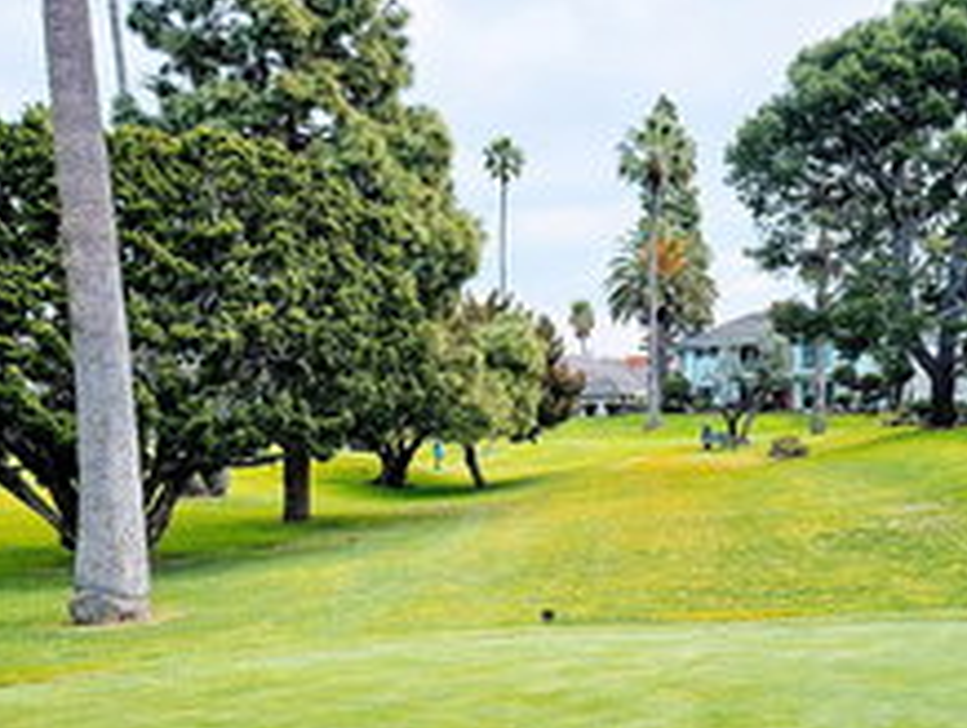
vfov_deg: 31.1
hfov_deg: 41.5
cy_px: 621
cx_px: 645
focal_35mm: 45
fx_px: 1258
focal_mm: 5.4
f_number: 1.8
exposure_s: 1/1265
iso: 25
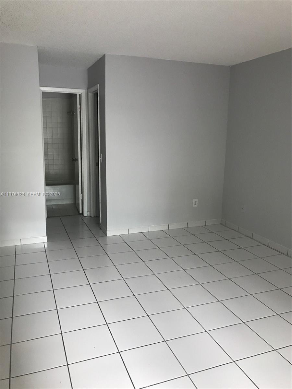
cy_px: 194
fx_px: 315
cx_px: 146
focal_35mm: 28
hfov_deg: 49.7
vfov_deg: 63.4
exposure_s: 1/15
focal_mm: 3.99
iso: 64
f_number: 1.8
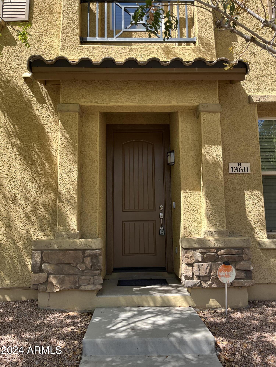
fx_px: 276
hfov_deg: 53.1
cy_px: 184
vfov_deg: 67.3
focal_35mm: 26
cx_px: 138
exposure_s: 1/821
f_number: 1.6
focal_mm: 5.1
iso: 50
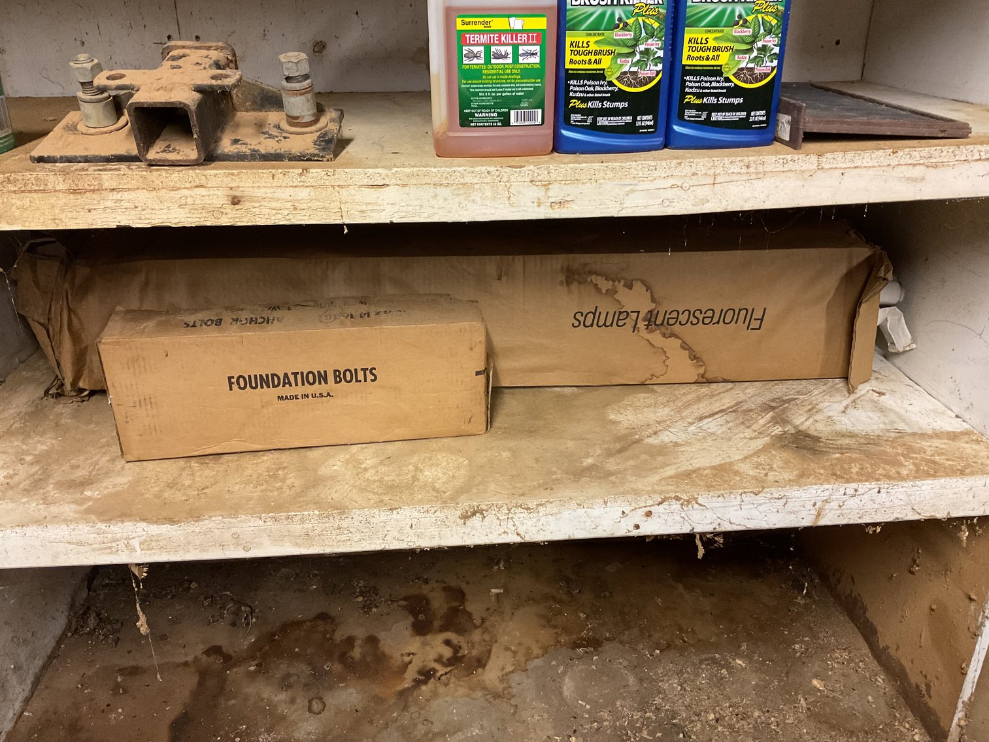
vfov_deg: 48.2
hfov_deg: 61.7
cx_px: 494
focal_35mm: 29
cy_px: 371
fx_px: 829
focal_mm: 3
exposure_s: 1/40
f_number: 1.8
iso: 250
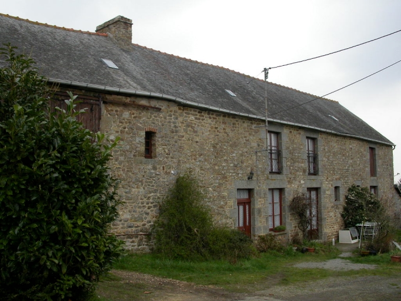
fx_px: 440
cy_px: 150
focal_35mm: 38
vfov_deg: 37.7
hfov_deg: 49.0
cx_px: 200
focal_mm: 7.85
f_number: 4.7
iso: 100
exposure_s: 1/121
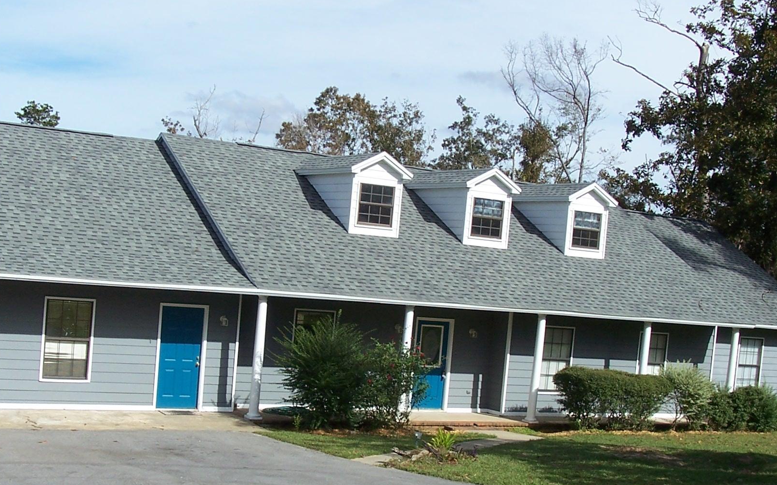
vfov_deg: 24.3
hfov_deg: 38.2
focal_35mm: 53
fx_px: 1122
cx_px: 356
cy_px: 333
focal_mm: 6
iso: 80
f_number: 4
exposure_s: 1/750
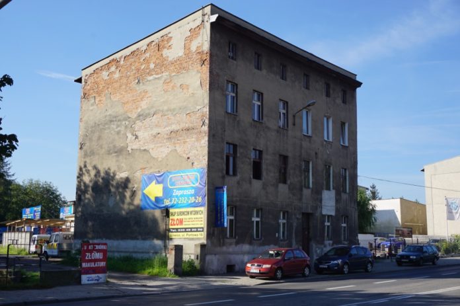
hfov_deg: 45.0
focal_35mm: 44
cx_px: 230
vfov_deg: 30.8
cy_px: 153
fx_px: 555
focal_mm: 29
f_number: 11
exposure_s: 1/125
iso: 100
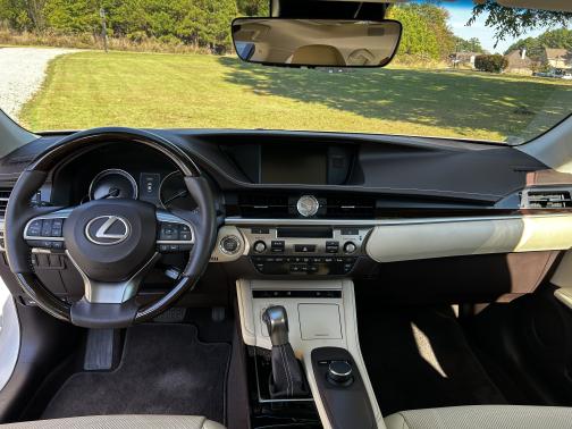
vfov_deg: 53.1
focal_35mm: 26
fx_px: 430
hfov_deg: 67.3
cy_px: 214
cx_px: 286
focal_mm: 5.7
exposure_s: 1/344
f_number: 1.5
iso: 50
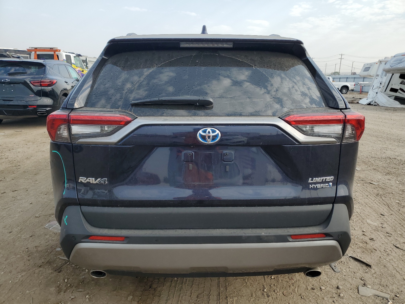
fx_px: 304
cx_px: 202
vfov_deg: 53.1
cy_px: 152
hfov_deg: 67.3
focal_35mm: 26
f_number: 1.5
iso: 50
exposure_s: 1/1429
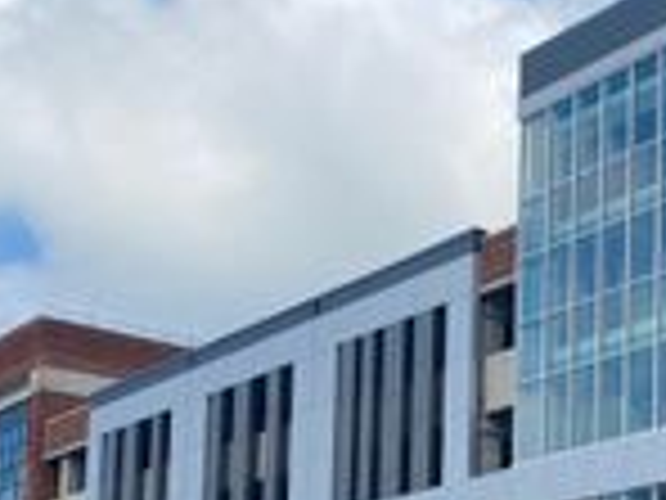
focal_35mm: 88
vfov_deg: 16.1
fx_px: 1693
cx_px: 459
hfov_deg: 22.1
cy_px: 592
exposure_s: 1/2141
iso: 32
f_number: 1.8
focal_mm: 4.25
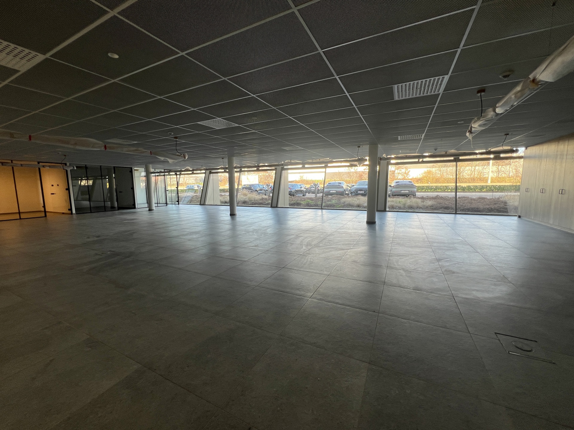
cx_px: 287
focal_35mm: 13
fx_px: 216
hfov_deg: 106.2
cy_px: 215
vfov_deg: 89.9
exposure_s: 1/105
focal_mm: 1.57
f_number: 1.8
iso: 32
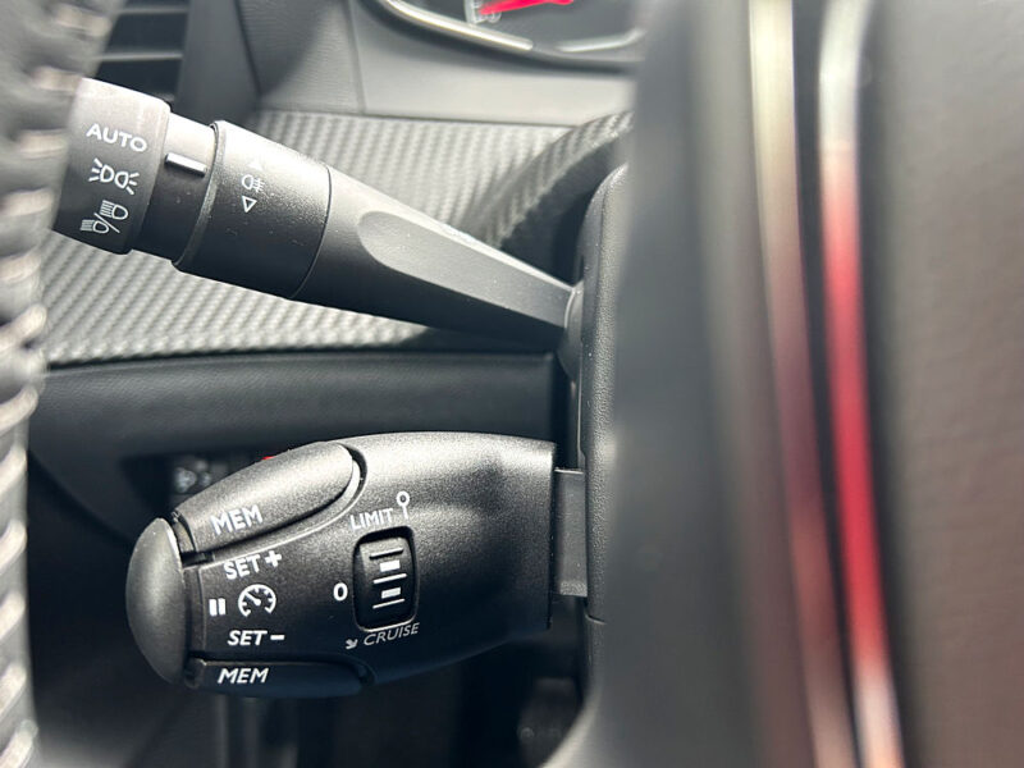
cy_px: 384
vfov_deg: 53.1
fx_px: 769
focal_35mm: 26
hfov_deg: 67.3
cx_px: 512
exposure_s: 1/95
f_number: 1.5
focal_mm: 5.7
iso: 125
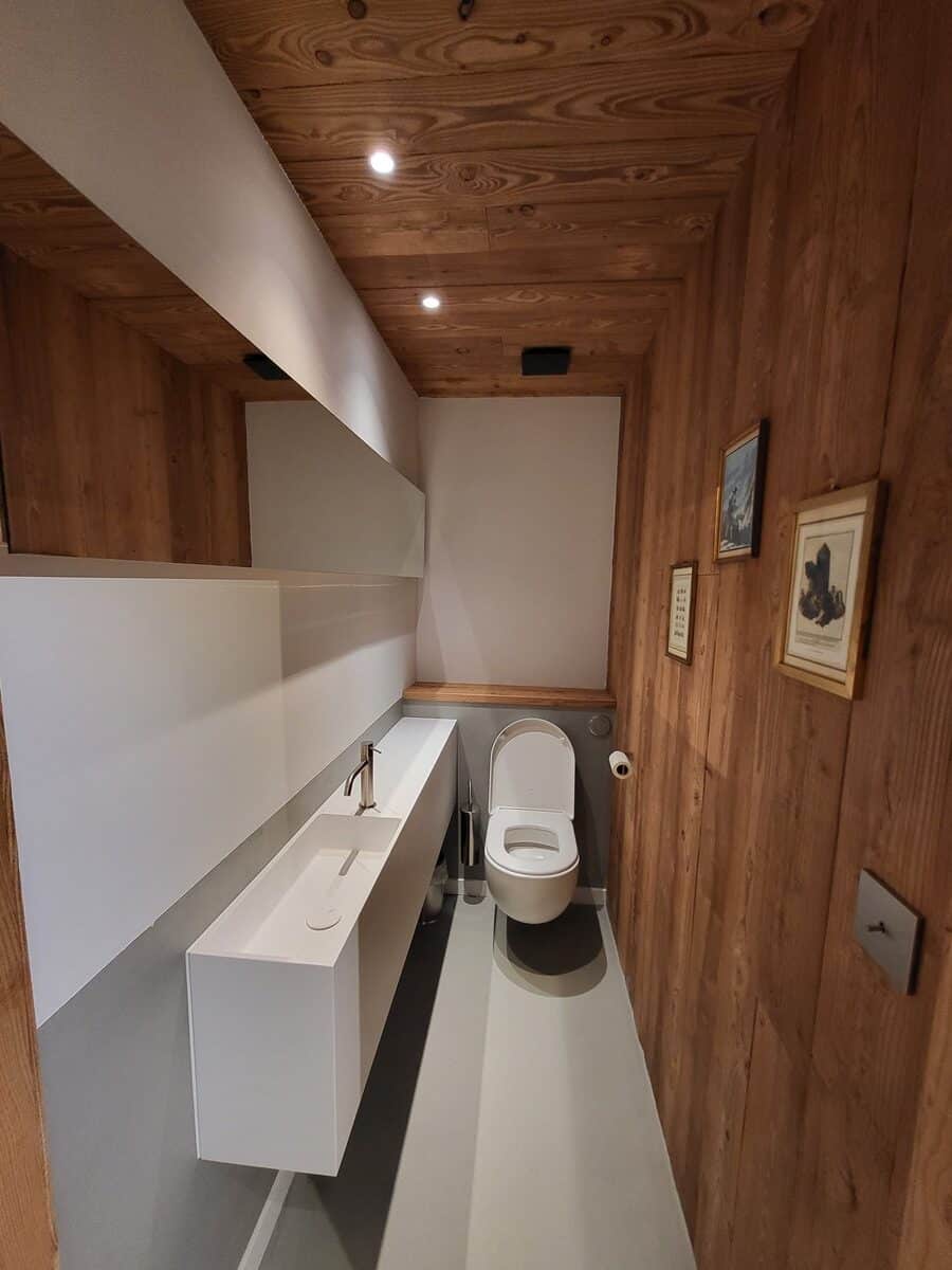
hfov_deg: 89.9
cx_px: 476
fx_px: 477
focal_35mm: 13
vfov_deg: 106.2
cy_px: 635
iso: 250
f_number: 2.2
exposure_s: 1/50
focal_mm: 1.74
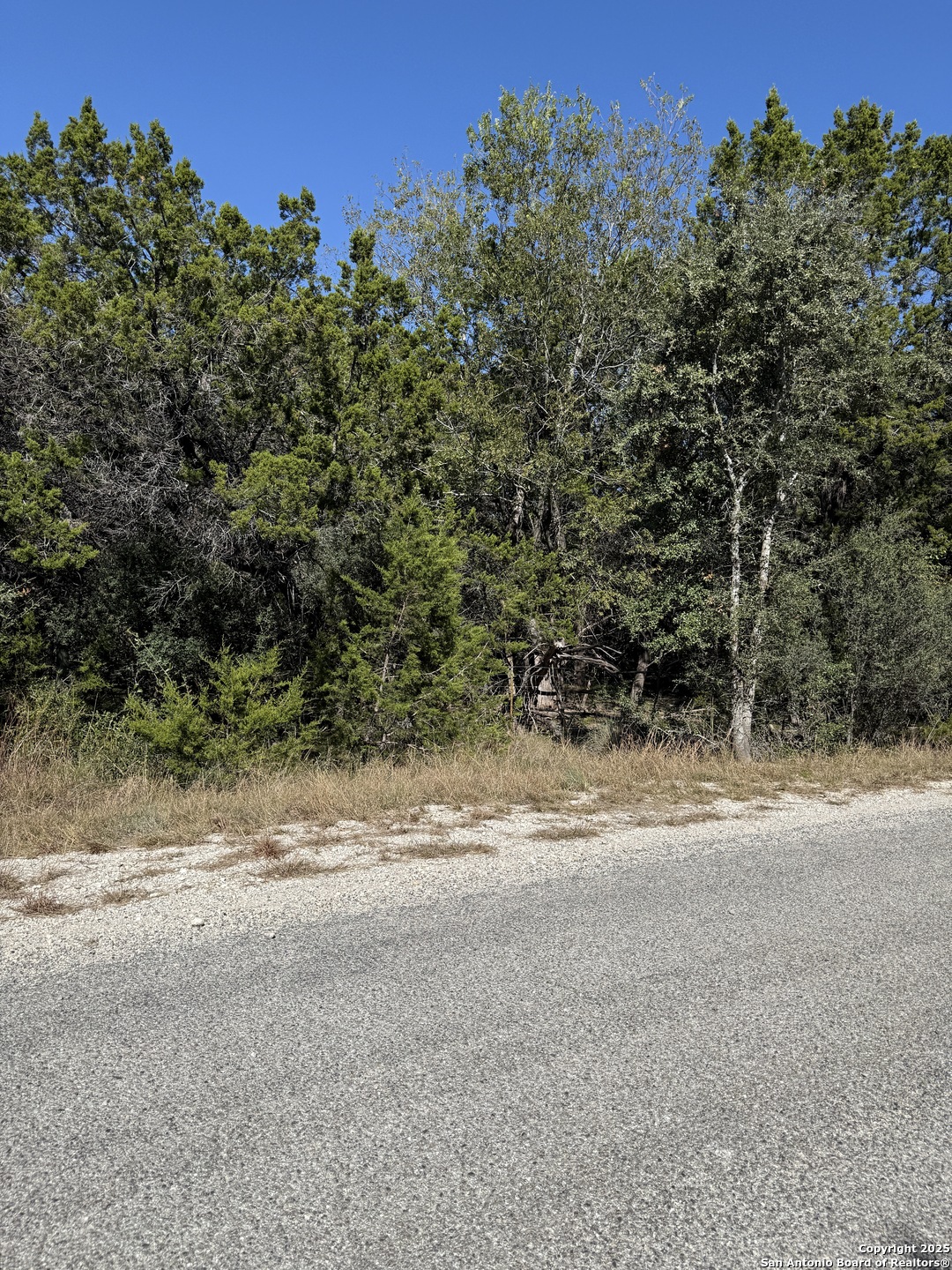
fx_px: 880
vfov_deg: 71.6
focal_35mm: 24
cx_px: 476
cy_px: 635
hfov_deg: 56.8
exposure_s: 1/6173
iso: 80
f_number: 1.78
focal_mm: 6.76
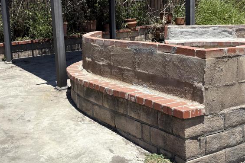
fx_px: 334
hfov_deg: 40.3
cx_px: 108
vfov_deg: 27.4
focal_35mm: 49
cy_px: 61
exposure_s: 1/2985
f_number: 1.6
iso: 50
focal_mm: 5.96
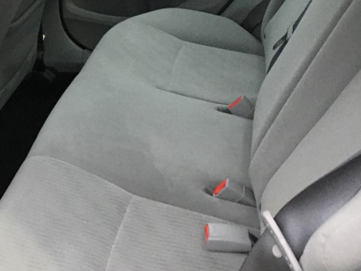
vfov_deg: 25.3
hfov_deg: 33.3
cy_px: 56
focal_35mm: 57
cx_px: 100
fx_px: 595
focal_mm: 4.15
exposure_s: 1/30
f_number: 2.2
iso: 200
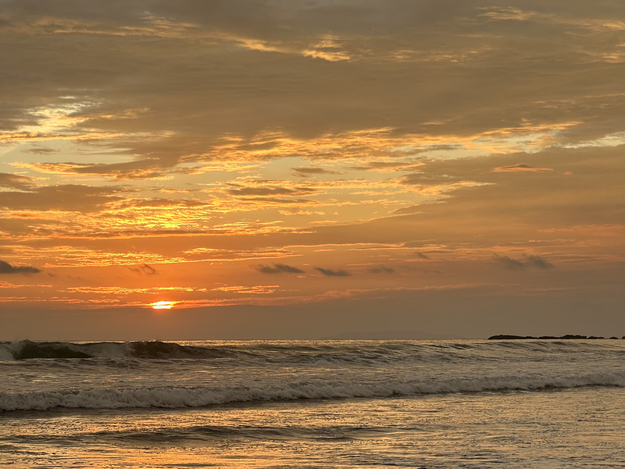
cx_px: 312
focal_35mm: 103
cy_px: 370
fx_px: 1860
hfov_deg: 19.1
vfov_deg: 14.3
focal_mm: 9
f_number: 2.8
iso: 32
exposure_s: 1/158
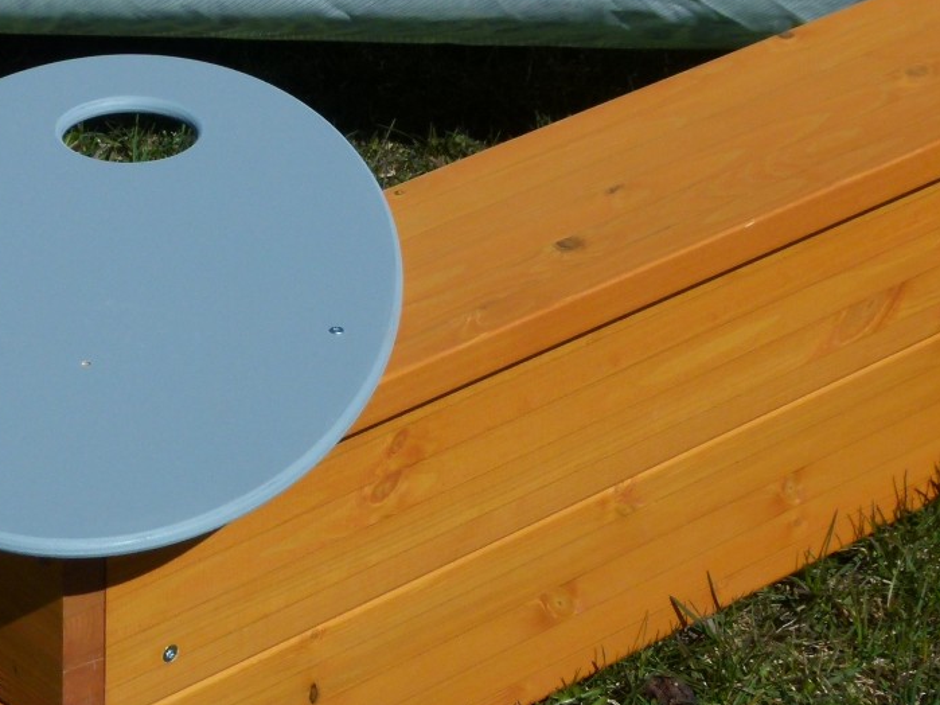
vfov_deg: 10.7
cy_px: 348
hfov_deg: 14.2
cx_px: 87
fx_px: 3747
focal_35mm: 138
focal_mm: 12.1
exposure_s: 1/2000
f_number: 4
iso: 100
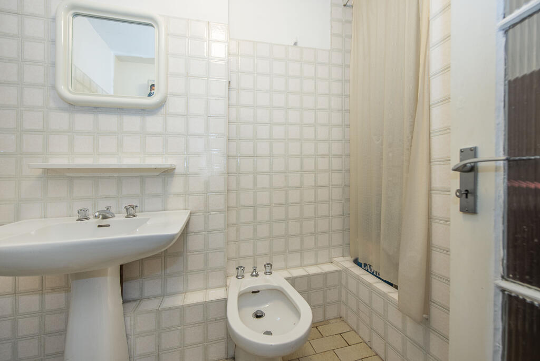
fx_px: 210
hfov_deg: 104.2
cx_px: 270
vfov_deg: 81.3
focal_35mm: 14
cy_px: 180
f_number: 5.6
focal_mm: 14
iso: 500
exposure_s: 1/15
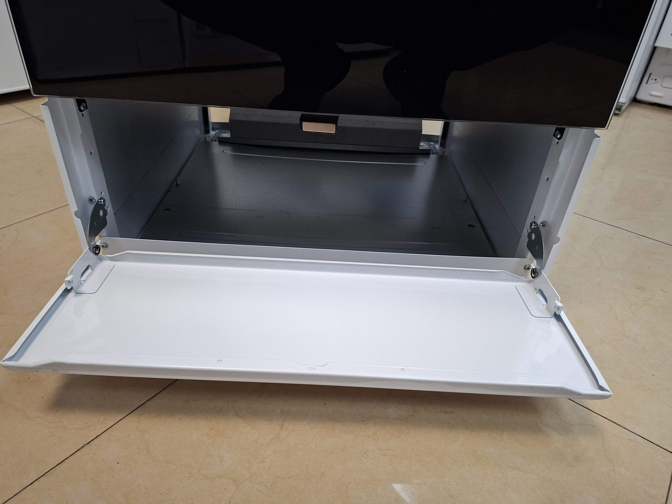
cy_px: 252
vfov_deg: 58.9
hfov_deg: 73.9
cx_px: 336
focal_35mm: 23
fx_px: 446
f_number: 1.8
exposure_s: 1/50
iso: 200
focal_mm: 5.54
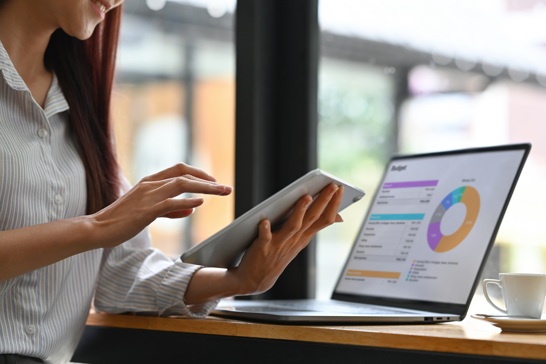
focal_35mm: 85
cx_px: 273
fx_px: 1289
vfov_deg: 16.1
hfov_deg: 23.9
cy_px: 182
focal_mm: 85
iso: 400
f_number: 2.8
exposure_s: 1/800
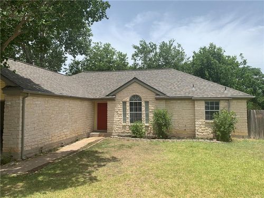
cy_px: 99
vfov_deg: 53.1
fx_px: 198
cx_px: 132
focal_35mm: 26
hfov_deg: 67.3
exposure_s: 1/2114
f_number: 1.8
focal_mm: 4.25
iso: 25
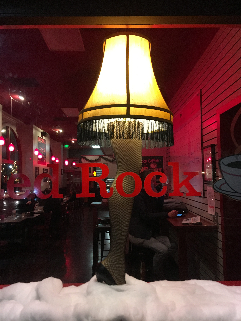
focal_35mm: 29
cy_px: 160
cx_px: 120
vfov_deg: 61.7
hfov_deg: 48.2
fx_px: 269
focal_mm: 4.15
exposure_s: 1/17
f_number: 2.2
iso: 200
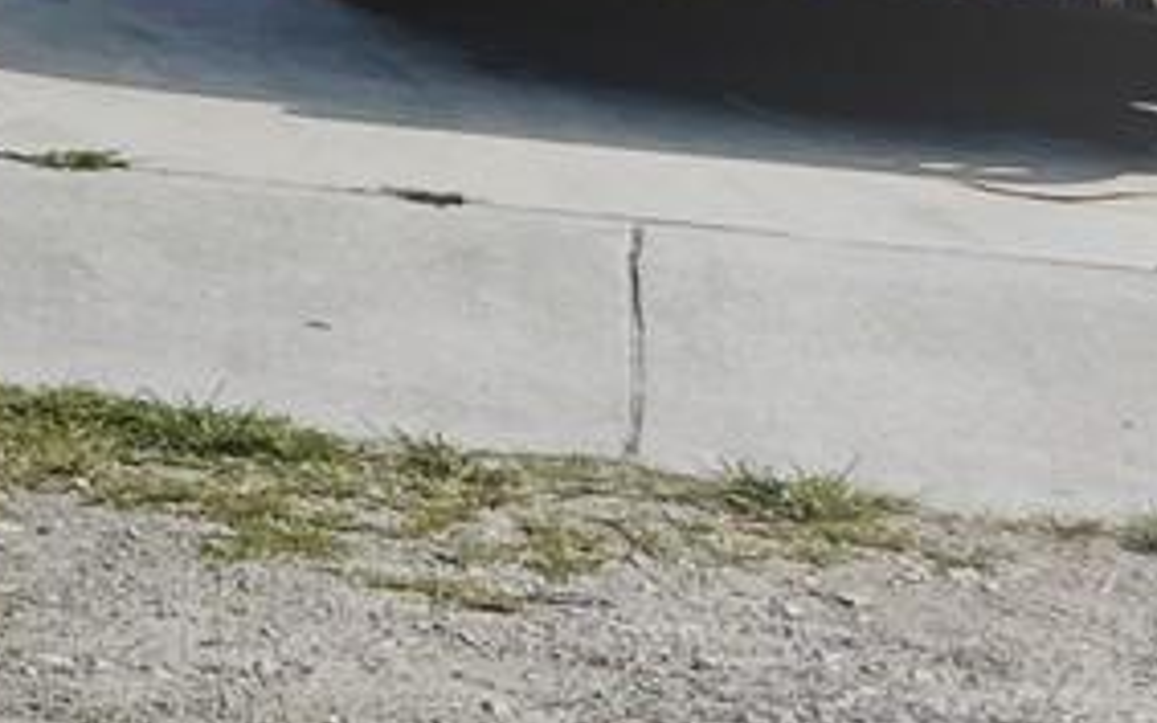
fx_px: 4920
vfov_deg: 8.1
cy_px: -547
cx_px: -1435
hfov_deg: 11.5
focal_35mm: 156
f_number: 1.6
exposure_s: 1/4831
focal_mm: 4.2
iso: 32
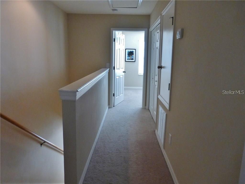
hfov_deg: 69.4
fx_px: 177
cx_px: 122
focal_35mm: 25
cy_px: 92
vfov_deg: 54.9
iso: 400
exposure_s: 1/40
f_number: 3.3
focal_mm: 4.3
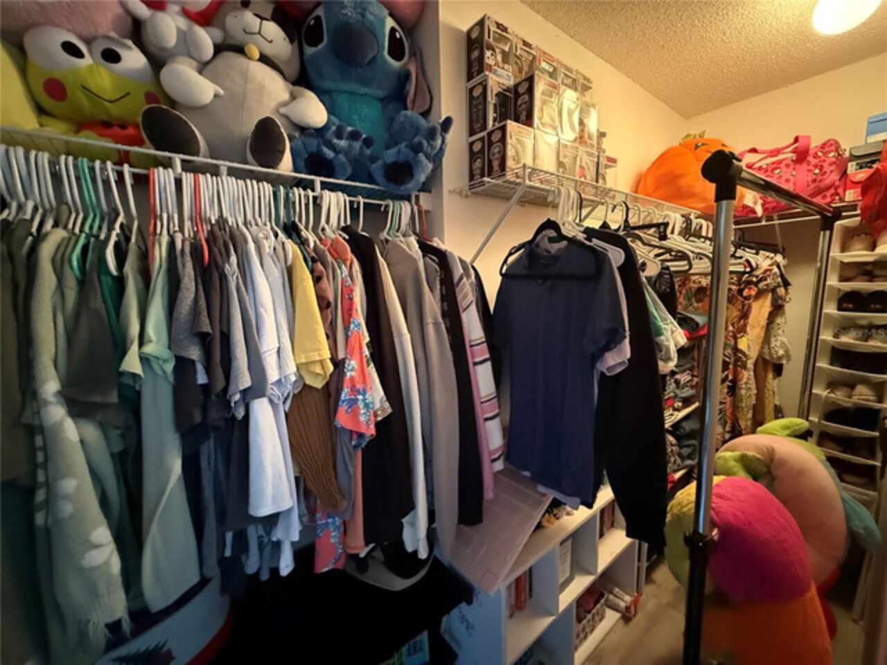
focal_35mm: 14
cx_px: 444
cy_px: 332
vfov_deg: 85.7
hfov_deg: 102.1
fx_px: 359
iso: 1600
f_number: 2.2
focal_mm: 2.22
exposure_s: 1/30
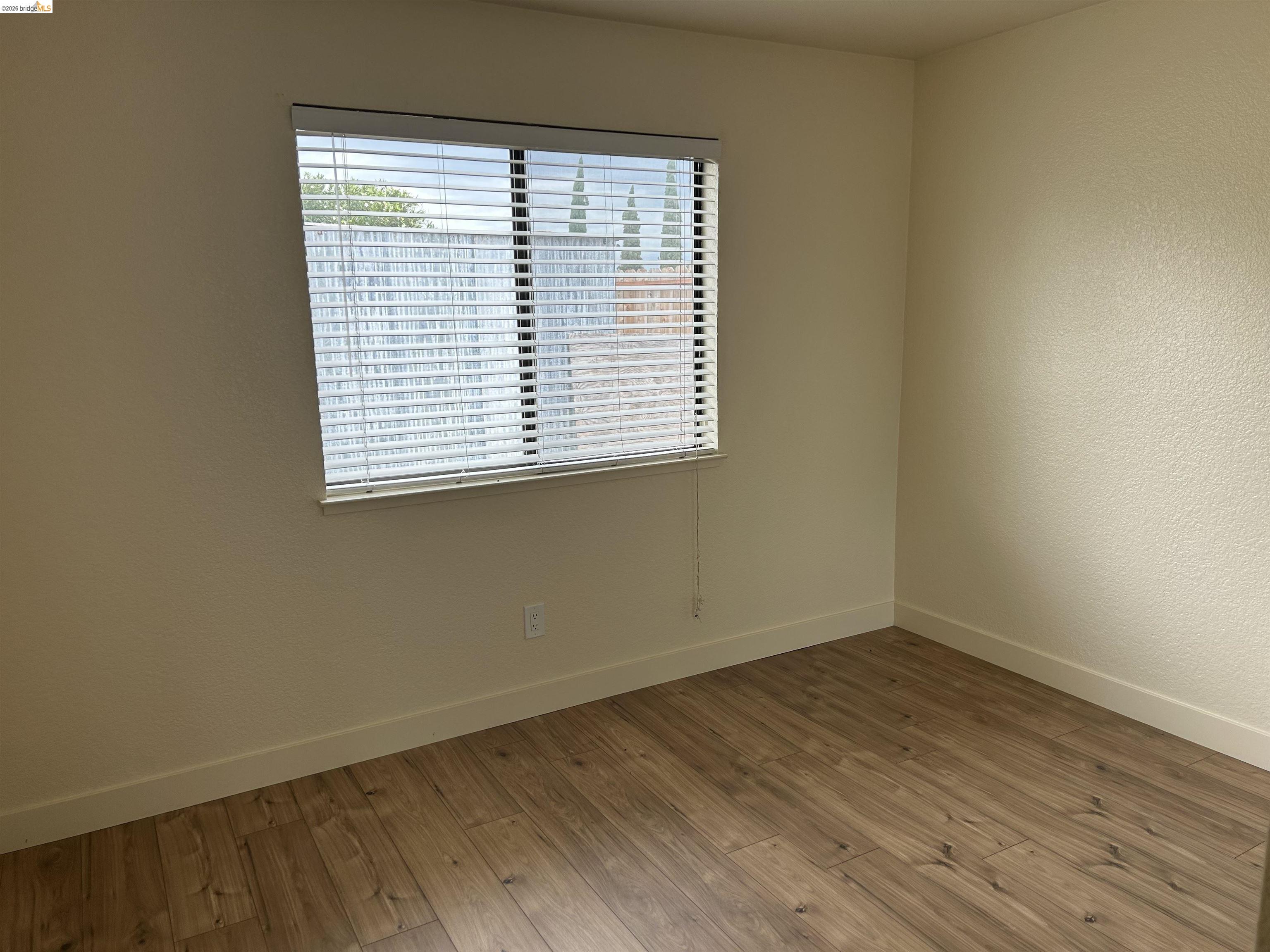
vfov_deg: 53.1
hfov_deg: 67.3
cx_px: 635
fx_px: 954
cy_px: 476
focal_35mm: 26
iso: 50
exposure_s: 1/294
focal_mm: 5.7
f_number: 1.5
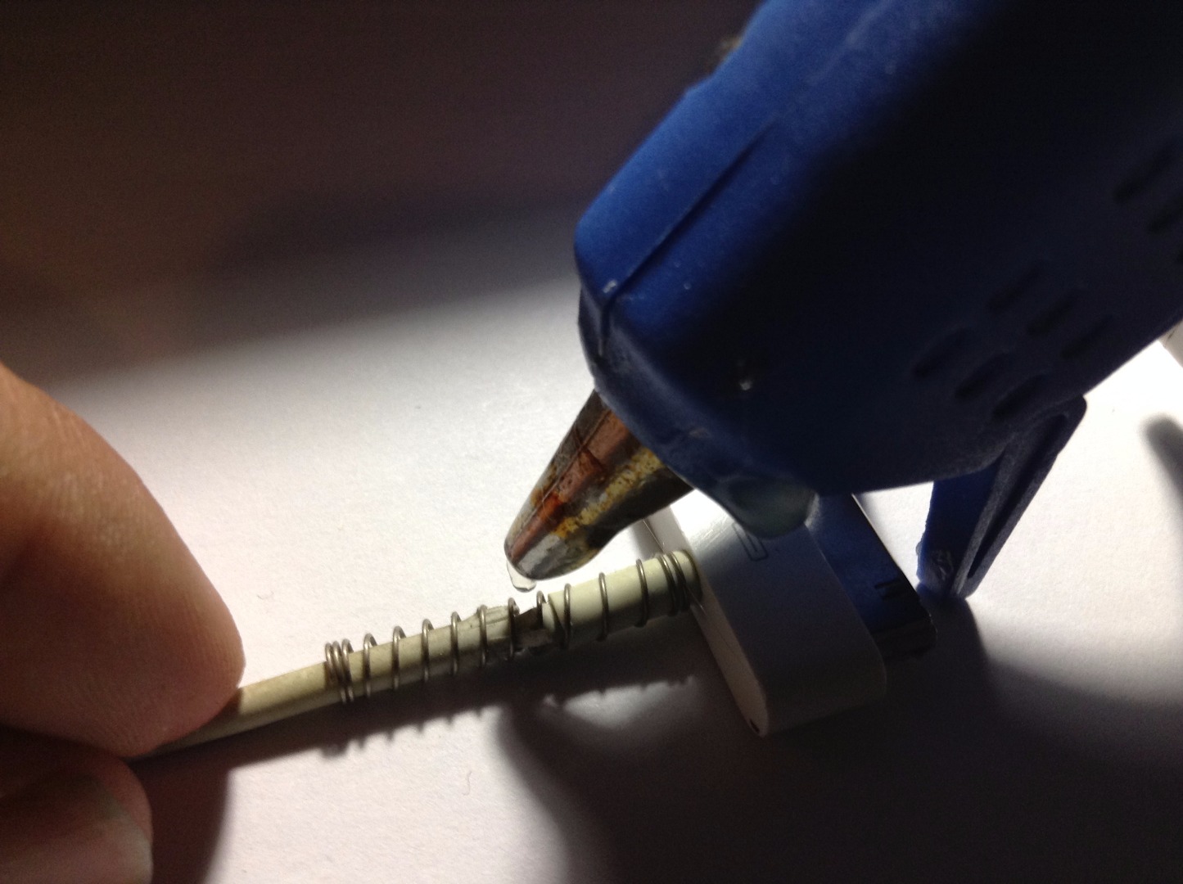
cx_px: 592
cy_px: 442
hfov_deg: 55.4
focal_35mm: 33
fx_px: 1126
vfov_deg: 42.9
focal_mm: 3.3
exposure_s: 1/24
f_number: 2.4
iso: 64
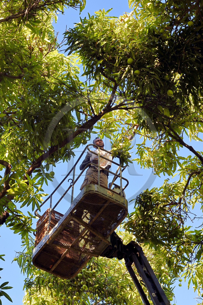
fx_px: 1058
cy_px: 152
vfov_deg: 16.4
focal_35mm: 125
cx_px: 102
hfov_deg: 11.0
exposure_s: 1/125
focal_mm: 125
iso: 640
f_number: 13
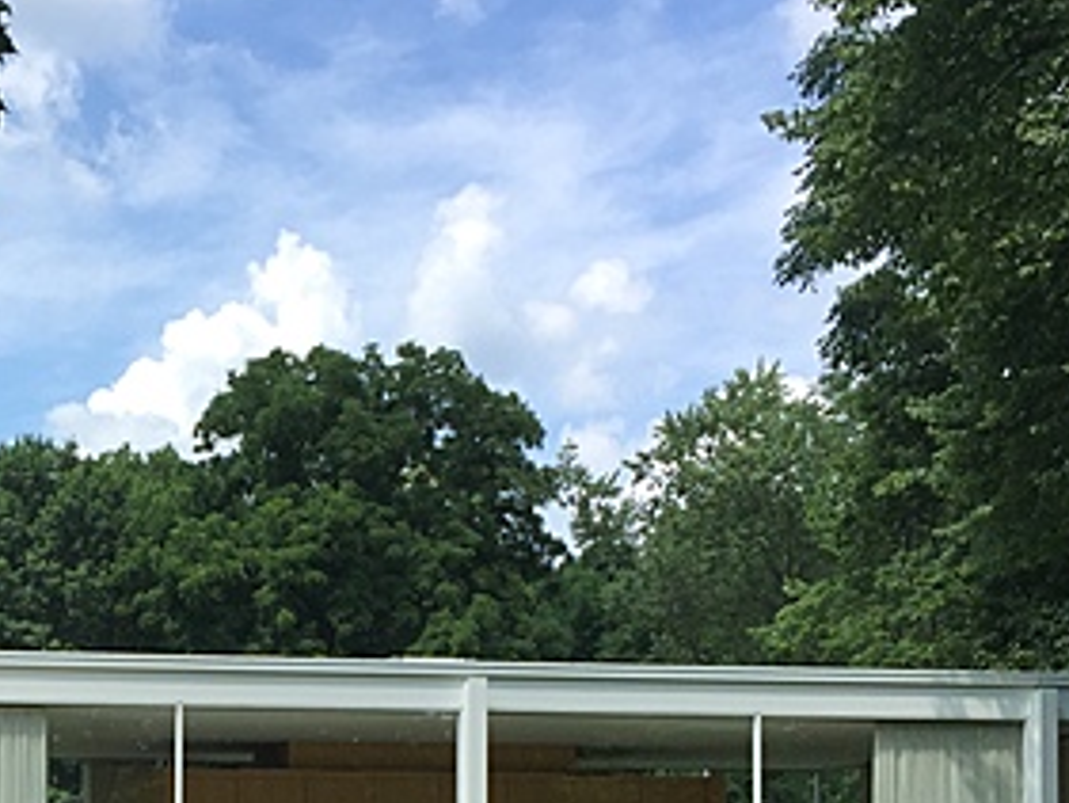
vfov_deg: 21.3
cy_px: 849
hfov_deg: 28.2
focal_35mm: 66
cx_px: 91
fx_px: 2039
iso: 32
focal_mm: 4.15
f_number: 2.2
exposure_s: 1/1276
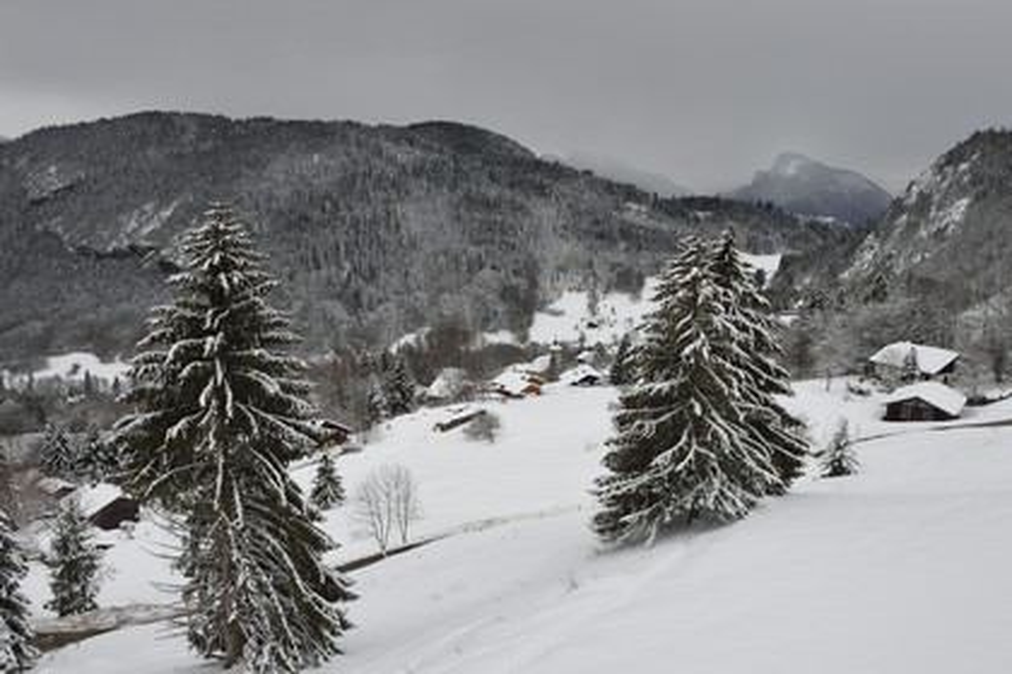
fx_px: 899
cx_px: 506
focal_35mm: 32
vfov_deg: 41.1
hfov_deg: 58.7
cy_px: 337
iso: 320
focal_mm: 32
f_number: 8
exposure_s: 1/250
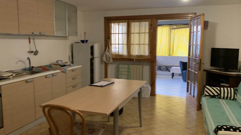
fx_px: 198
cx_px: 123
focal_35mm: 31
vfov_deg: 37.7
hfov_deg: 62.6
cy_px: 64
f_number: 1.8
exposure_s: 1/33
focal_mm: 4.25
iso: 400
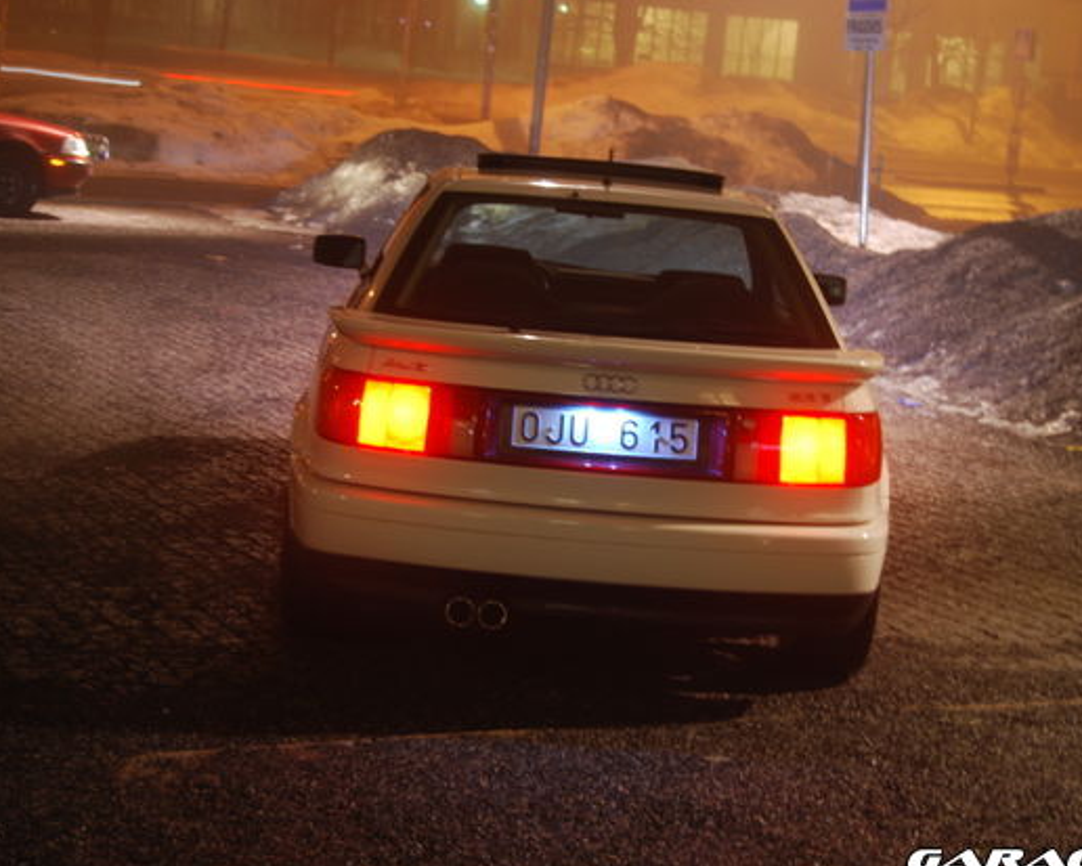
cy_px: 432
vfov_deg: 19.5
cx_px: 596
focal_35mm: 79
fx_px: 2517
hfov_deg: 24.3
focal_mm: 45
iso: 400
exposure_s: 1/2.5
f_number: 5.3
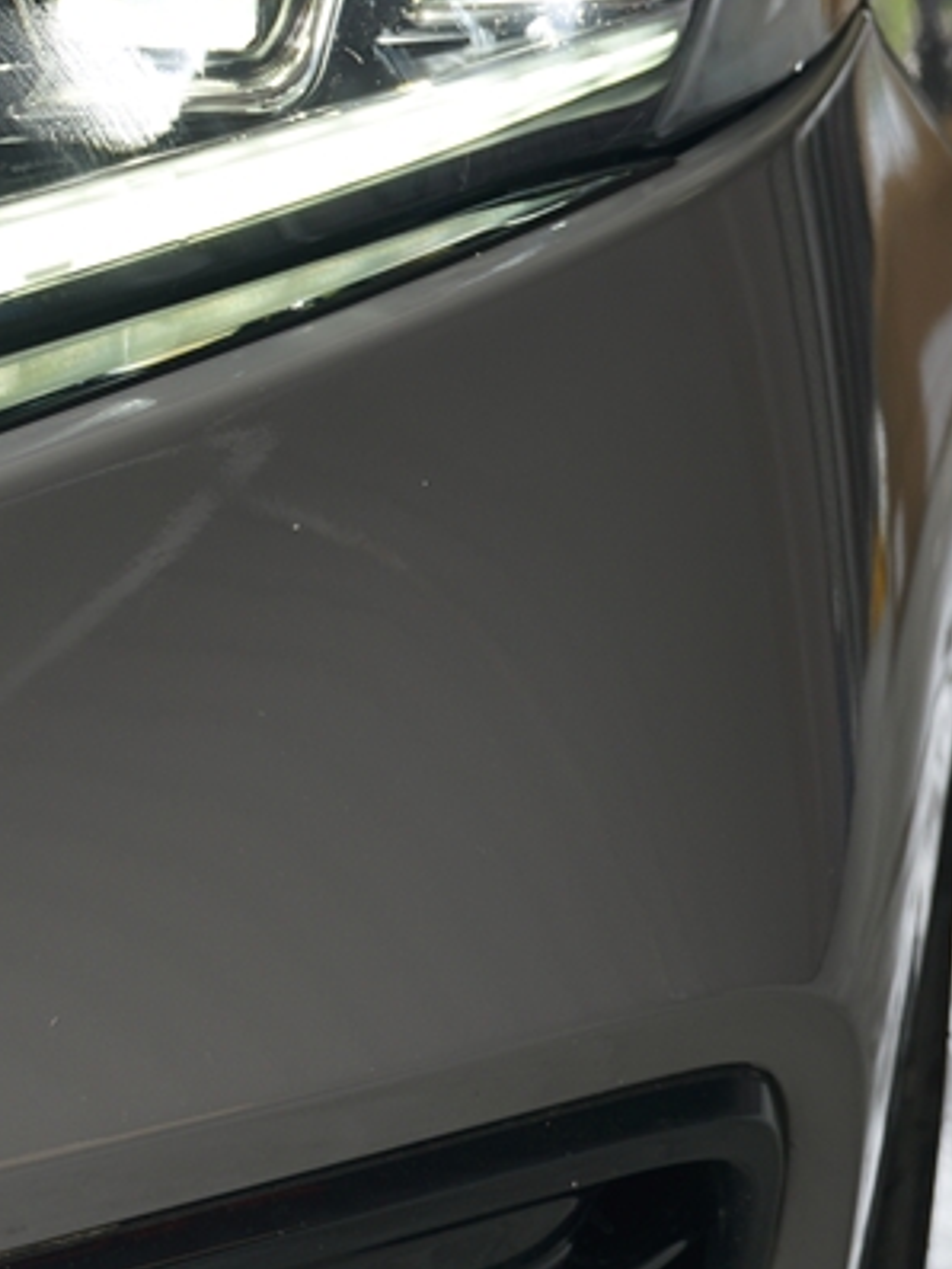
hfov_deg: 9.0
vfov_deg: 12.2
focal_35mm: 160
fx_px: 5864
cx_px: -527
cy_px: 94
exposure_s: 1/60
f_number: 4
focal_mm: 44
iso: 100
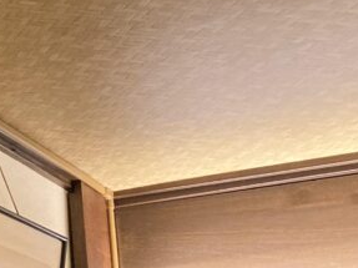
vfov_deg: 14.7
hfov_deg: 16.8
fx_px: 1034
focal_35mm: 100
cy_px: 208
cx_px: -256
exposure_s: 1/33
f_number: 1.8
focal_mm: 3.99
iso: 320
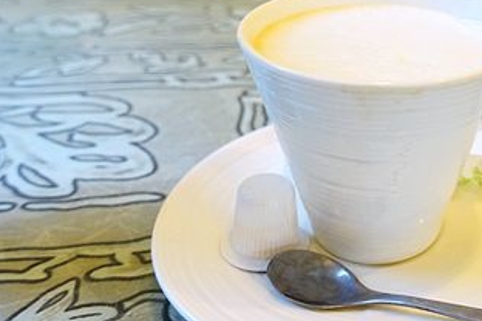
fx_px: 669
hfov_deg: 36.7
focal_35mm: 50
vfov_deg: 26.5
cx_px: 448
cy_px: 67
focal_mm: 8.8
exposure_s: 1/30
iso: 125
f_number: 2.5
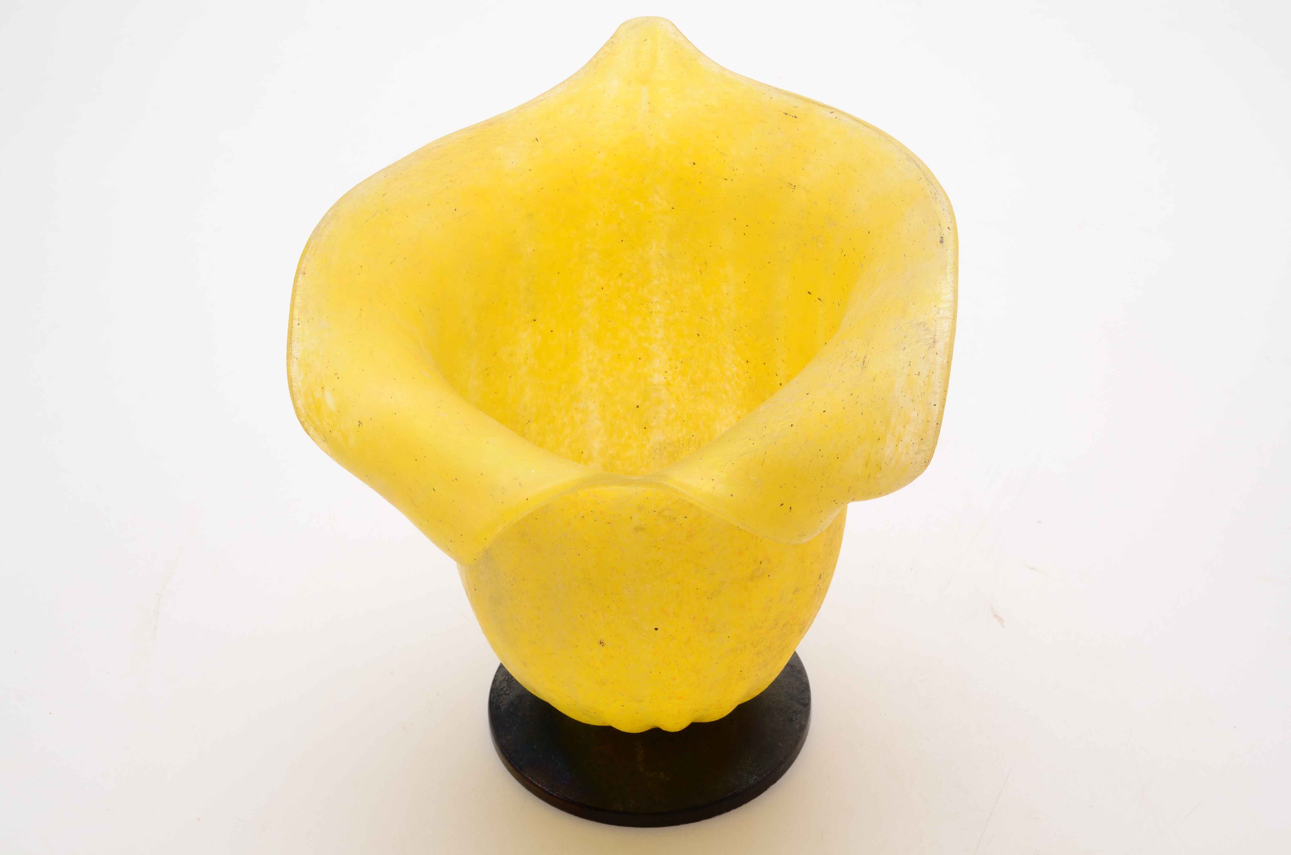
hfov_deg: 48.0
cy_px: 428
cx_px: 646
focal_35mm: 40
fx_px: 1449
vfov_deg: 32.9
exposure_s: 1/160
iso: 100
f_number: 22
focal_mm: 27
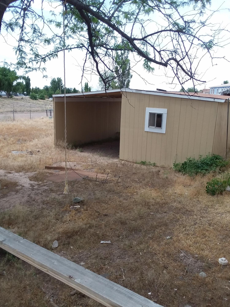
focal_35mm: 29
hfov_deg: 48.2
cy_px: 154
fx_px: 257
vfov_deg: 61.7
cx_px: 115
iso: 40
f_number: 1.9
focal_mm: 2.47
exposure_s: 1/767
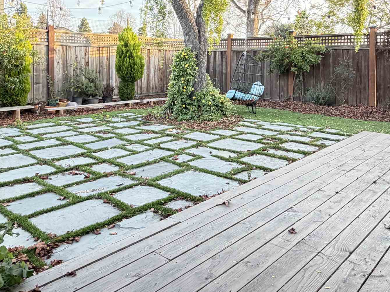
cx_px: 210
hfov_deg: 56.8
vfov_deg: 42.4
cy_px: 64
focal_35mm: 32
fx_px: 361
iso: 200
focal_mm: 2.22
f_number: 2.2
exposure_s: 1/60
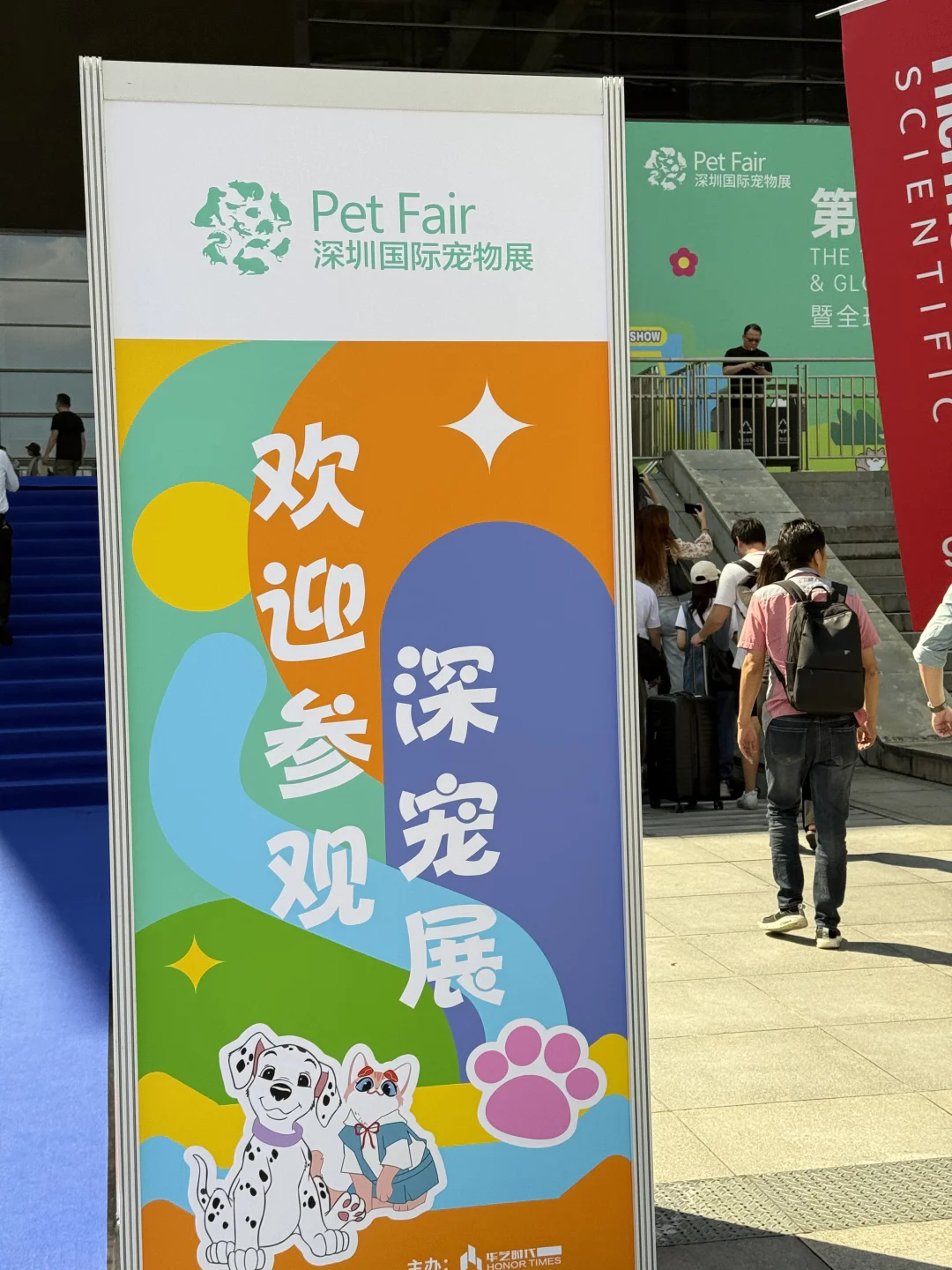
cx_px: 476
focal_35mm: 48
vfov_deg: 39.7
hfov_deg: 30.3
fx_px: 1760
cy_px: 635
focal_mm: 6.76
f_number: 1.78
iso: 64
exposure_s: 1/2146
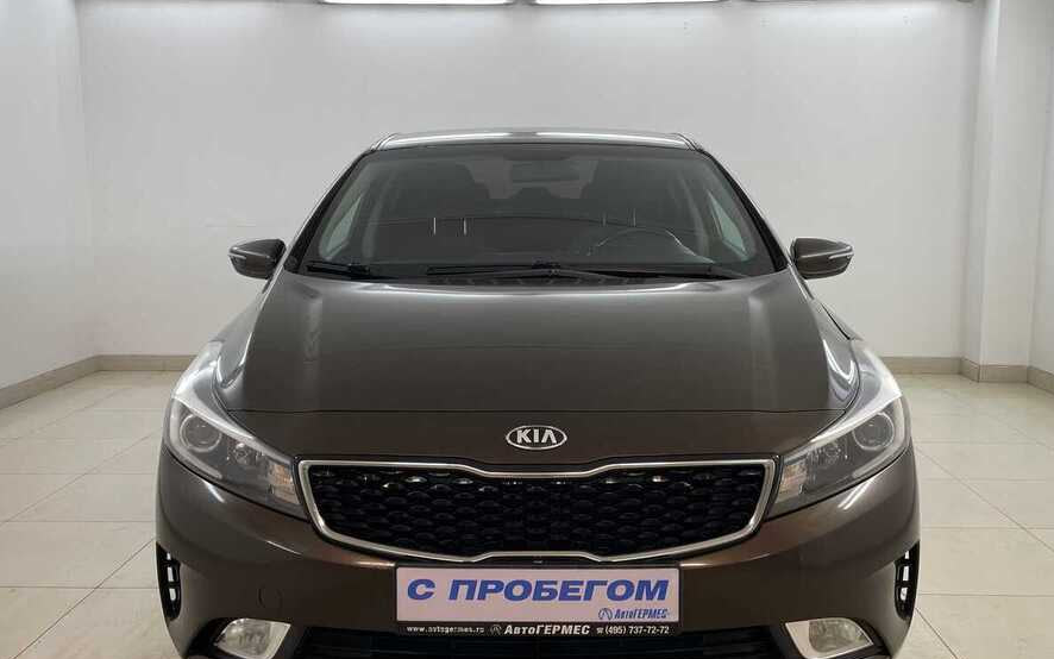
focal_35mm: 28
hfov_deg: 66.5
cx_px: 534
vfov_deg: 44.5
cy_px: 372
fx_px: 804
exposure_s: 1/100
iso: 40
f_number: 1.6
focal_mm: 4.2
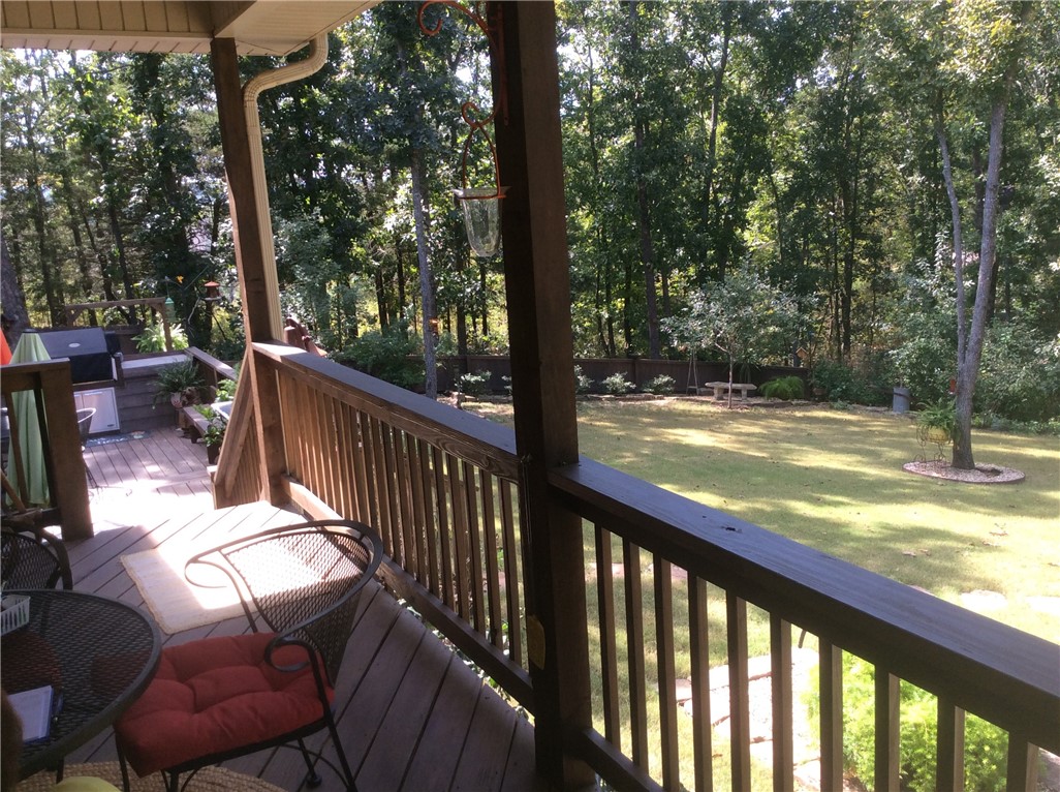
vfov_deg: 44.0
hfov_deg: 56.9
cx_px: 530
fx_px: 978
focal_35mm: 32
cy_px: 396
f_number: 2.4
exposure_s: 1/180
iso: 32
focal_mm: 3.3
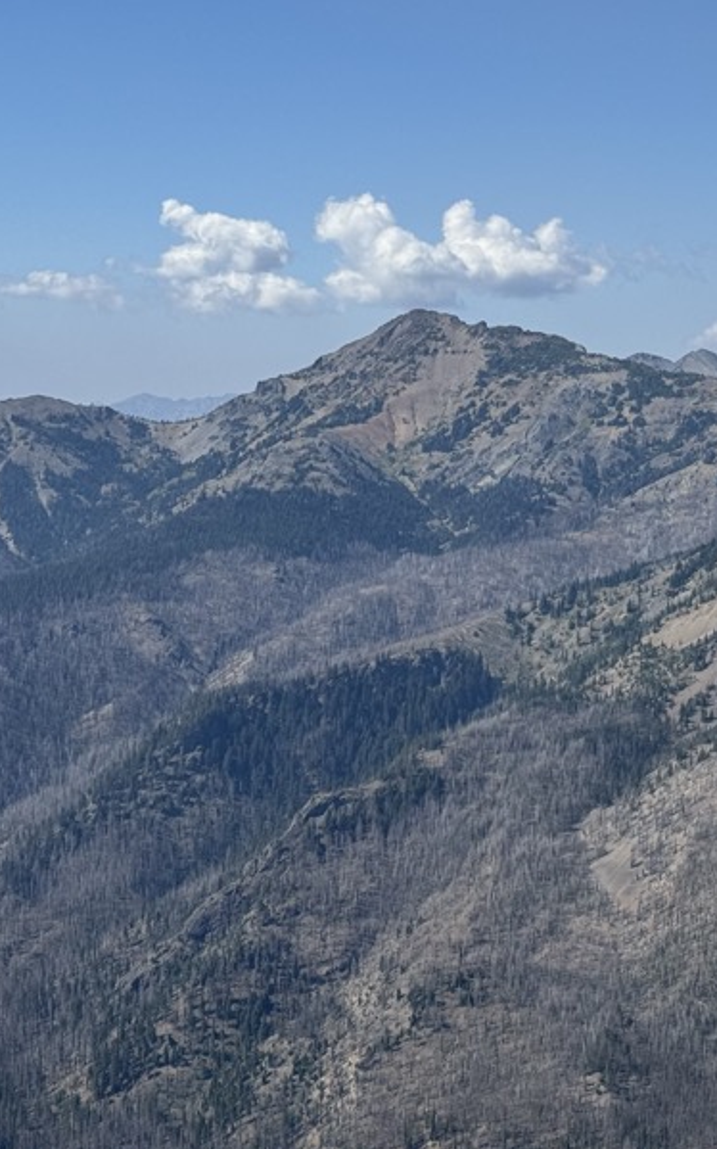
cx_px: 878
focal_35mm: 87
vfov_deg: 23.8
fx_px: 2722
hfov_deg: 14.5
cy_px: 501
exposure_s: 1/7092
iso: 80
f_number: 1.78
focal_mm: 6.76
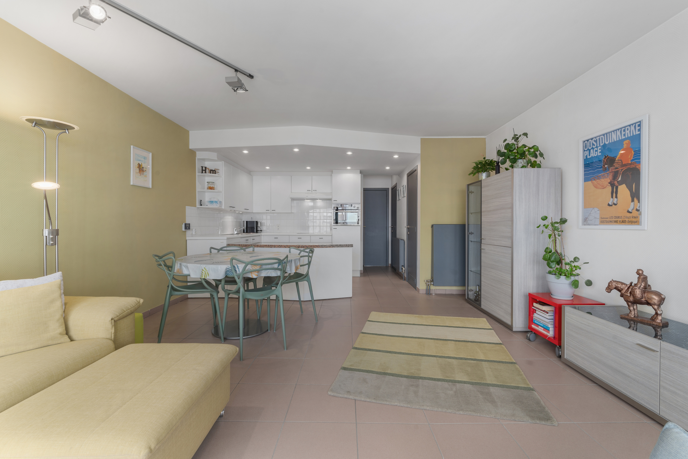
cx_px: 344
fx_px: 315
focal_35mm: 16
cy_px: 230
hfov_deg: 95.0
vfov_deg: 72.1
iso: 200
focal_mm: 16.5
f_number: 11
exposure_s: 1/4
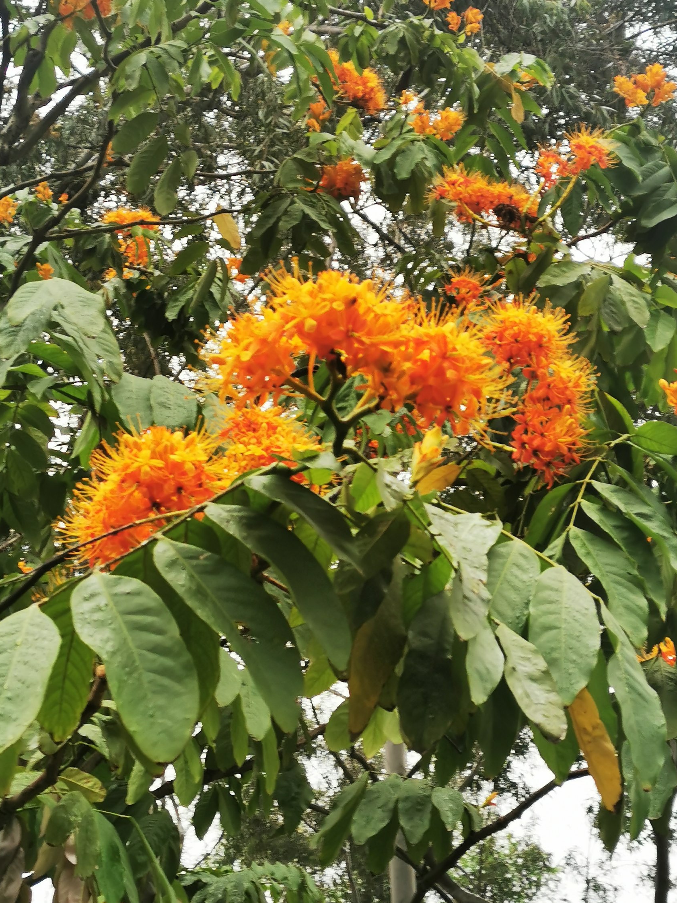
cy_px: 440
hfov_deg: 20.2
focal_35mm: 73
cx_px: 372
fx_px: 1904
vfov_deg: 26.7
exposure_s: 1/100
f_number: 1.8
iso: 64
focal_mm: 5.58
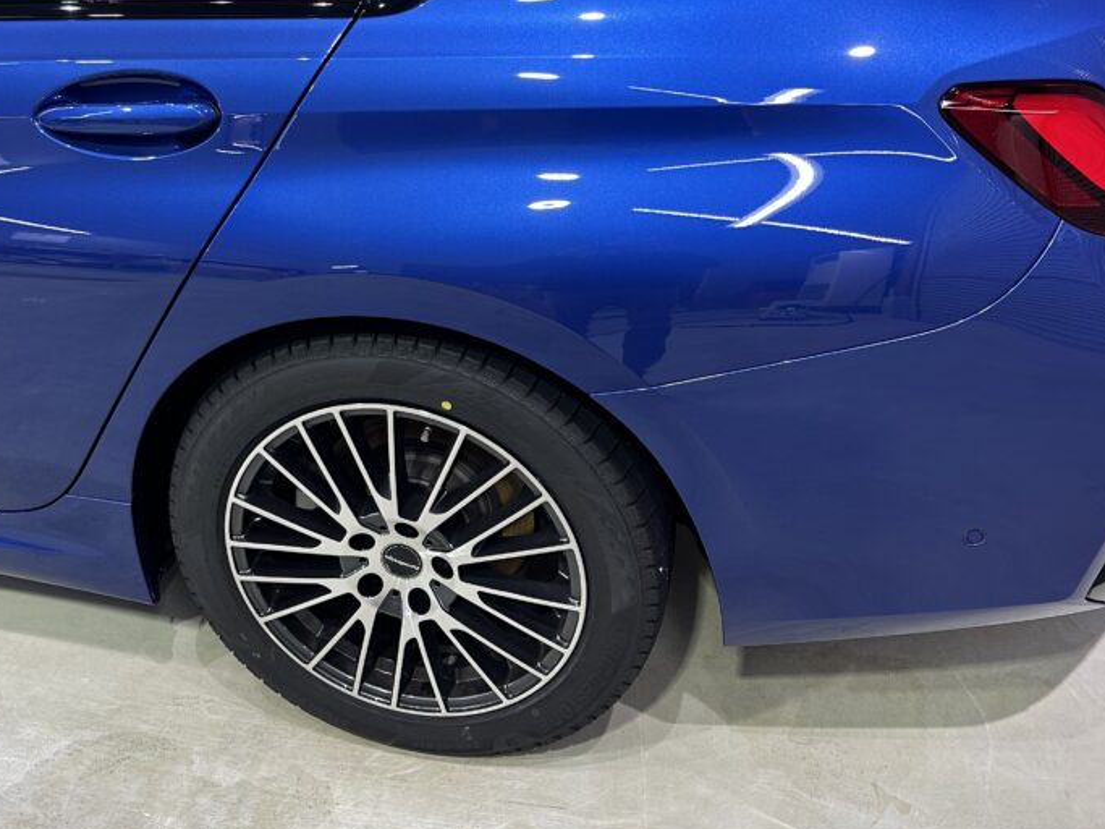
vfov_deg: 38.8
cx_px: 443
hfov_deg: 51.0
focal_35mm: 36
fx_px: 1149
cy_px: 230
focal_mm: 6.86
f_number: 1.78
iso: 200
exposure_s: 1/120
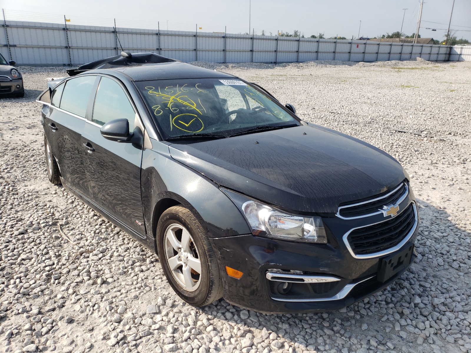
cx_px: 236
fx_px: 354
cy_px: 176
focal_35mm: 26
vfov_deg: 53.1
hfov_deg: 67.3
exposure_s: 1/2500
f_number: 1.5
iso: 50
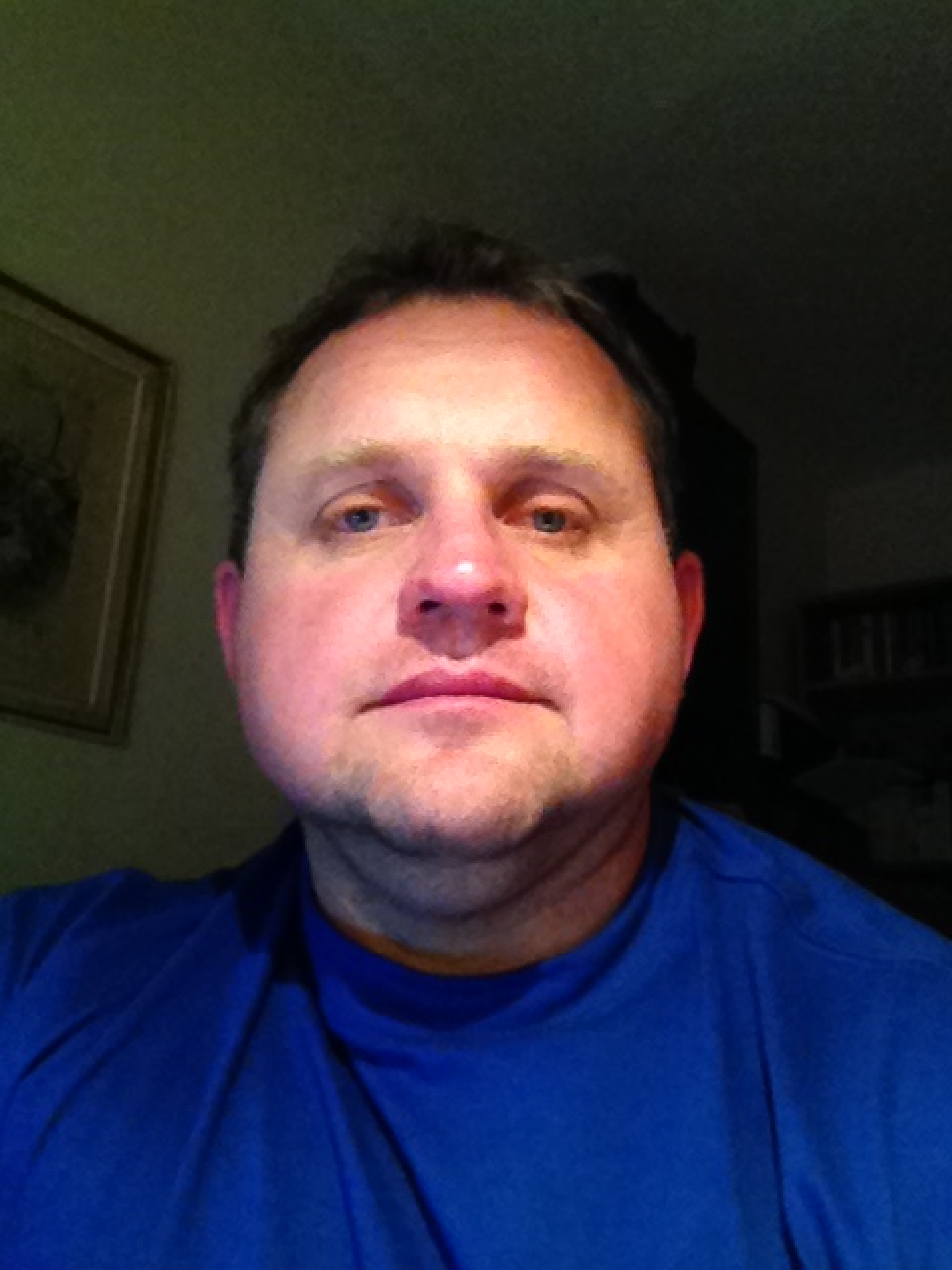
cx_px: 476
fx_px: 1283
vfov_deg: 52.6
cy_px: 635
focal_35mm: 35
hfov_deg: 40.7
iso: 400
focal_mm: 1.85
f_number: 2.4
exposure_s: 1/30
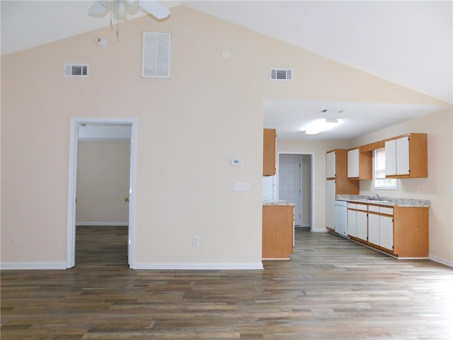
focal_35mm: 23
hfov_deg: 73.9
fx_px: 301
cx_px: 226
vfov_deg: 58.9
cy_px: 170
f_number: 3
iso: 200
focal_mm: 4
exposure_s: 1/30
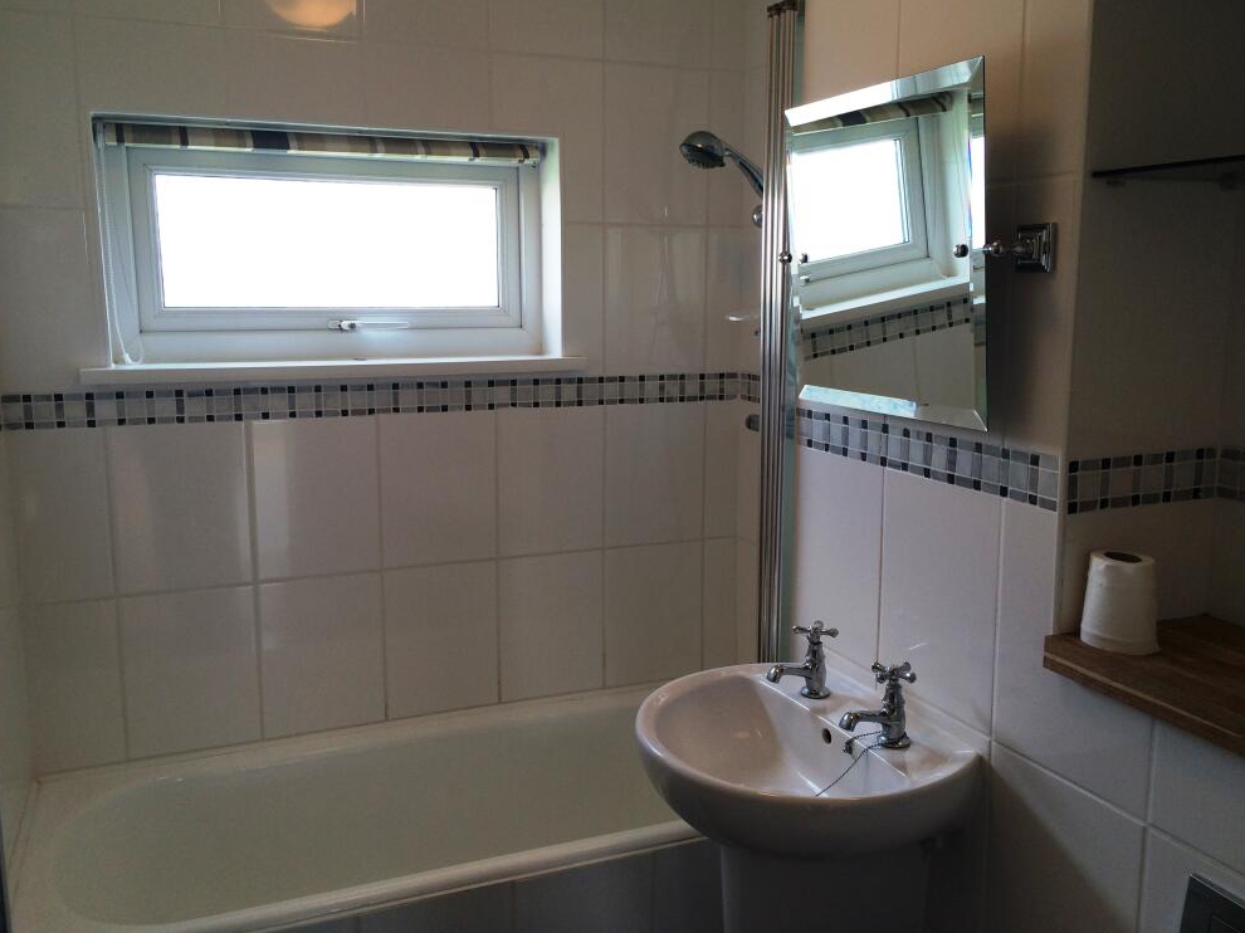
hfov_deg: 60.0
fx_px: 1079
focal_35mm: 30
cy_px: 465
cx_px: 629
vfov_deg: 46.8
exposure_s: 1/100
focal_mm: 4.15
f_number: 2.2
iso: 40
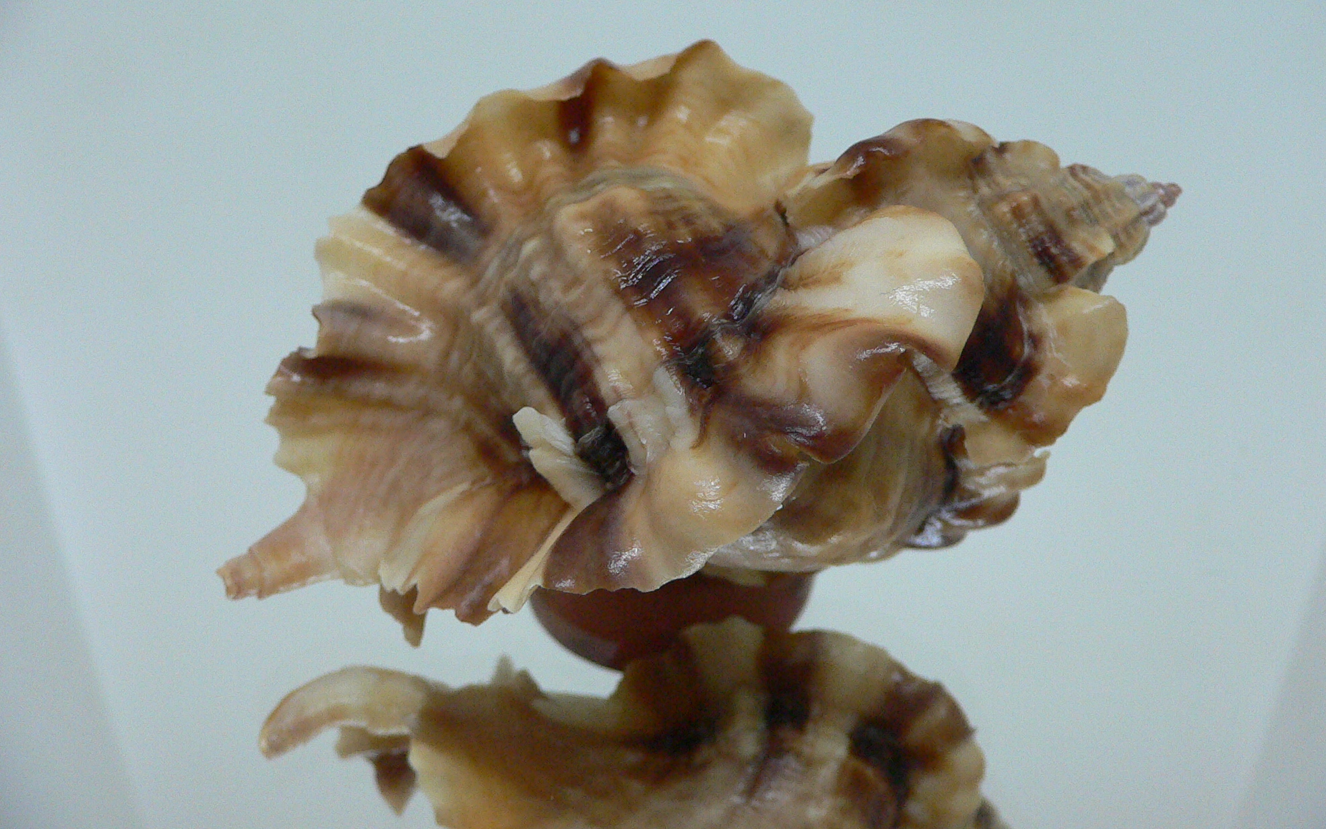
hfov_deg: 51.5
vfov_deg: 33.6
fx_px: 1373
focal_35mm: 38
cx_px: 668
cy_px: 386
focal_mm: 4.6
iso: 200
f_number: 2.8
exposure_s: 1/50
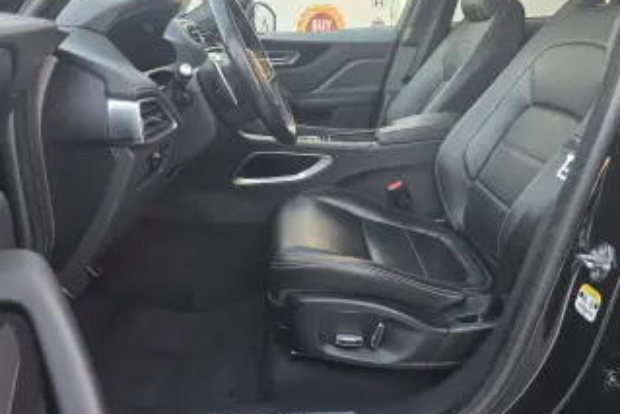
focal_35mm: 27
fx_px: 465
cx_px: 315
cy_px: 173
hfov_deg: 67.4
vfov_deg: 47.8
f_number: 1.7
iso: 400
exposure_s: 1/100
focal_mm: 6.3
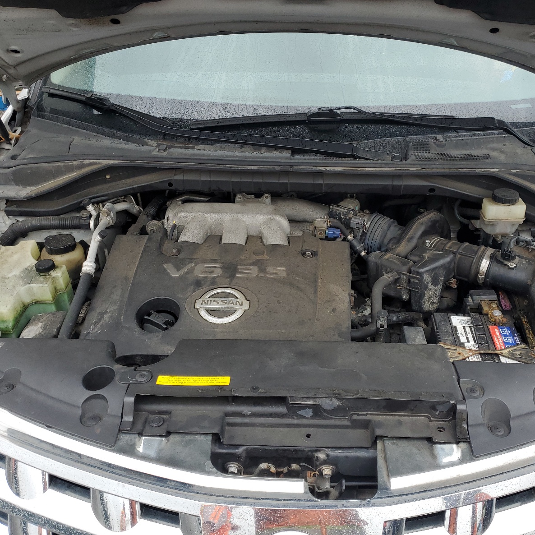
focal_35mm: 31
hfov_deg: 52.3
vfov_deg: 52.5
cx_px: 307
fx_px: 542
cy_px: 269
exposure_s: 1/149
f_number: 1.5
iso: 50
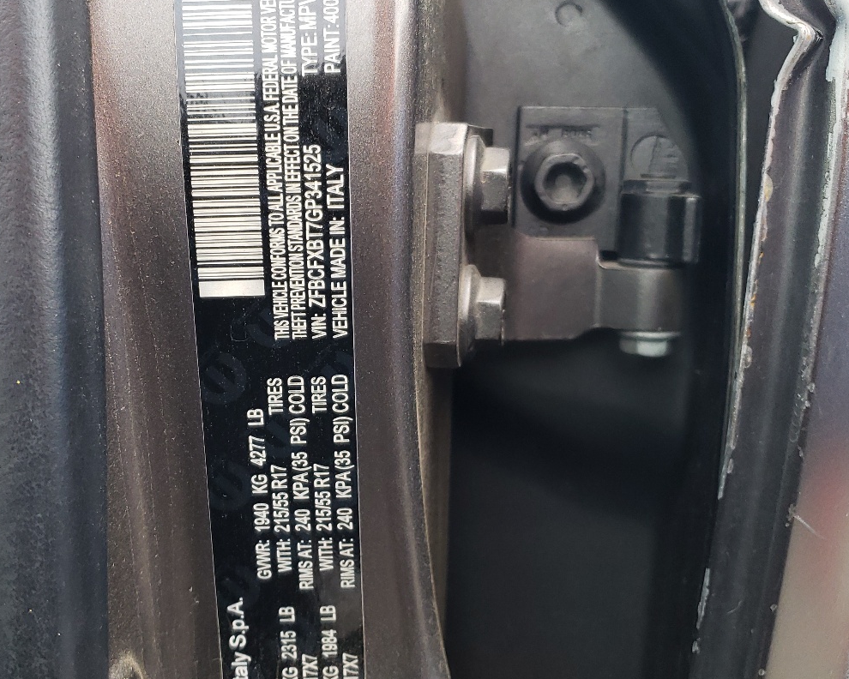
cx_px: 306
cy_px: 382
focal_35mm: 41
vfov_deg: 36.4
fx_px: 1030
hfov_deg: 44.3
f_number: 1.5
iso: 99
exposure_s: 1/120
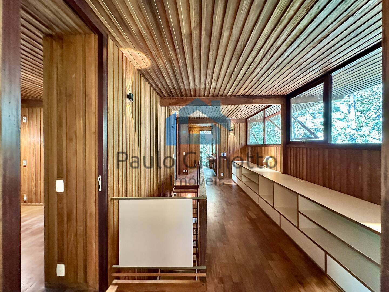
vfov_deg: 85.7
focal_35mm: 14
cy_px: 146
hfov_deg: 102.1
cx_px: 194
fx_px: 157
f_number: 2.2
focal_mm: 2.22
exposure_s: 1/60
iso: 800
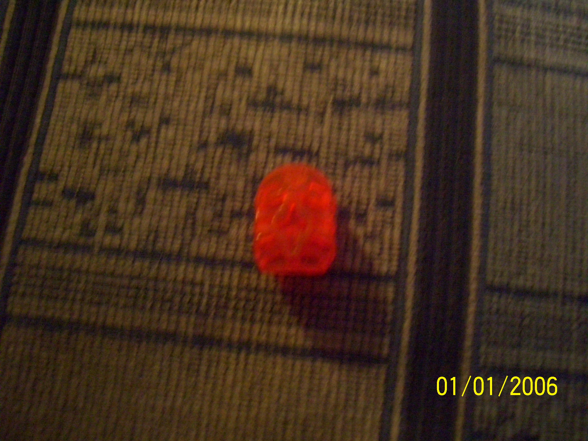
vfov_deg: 39.7
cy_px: 220
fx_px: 612
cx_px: 294
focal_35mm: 36
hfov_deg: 51.4
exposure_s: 1/8
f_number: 2.7
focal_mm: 6
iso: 800
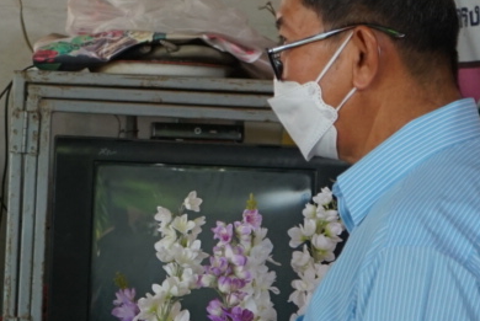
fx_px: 1989
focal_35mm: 149
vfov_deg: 9.2
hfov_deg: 13.7
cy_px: 213
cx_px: 145
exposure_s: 1/160
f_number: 4
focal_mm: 36
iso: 640
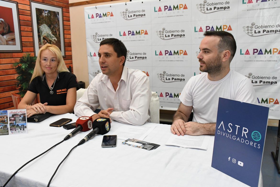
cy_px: 94
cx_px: 140
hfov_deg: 61.9
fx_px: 233
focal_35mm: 30
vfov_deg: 43.6
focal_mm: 20
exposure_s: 1/200
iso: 3200
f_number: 7.1
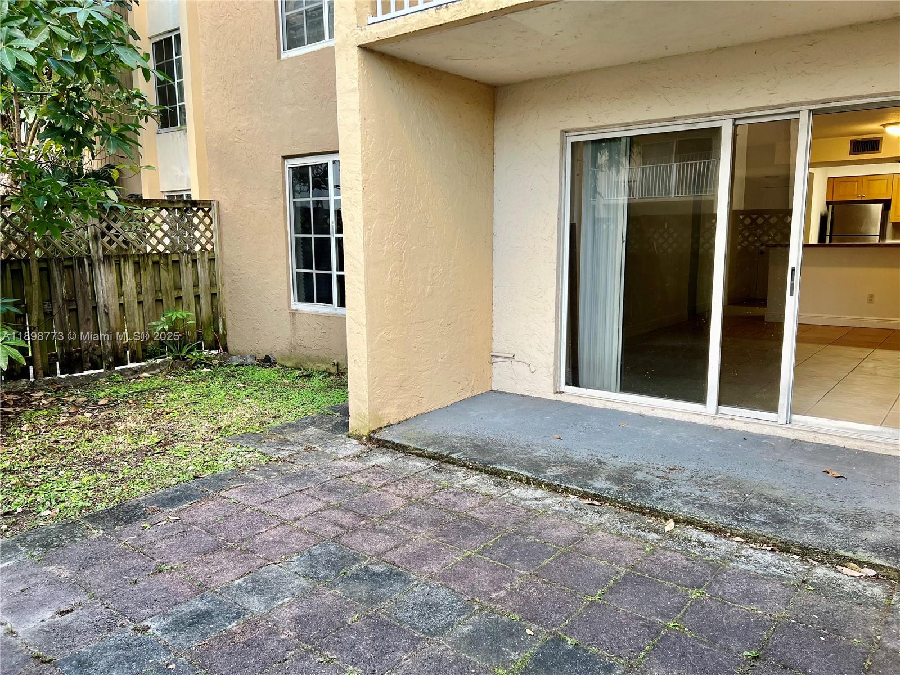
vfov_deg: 53.1
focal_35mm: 26
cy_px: 338
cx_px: 450
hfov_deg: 67.3
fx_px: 676
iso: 80
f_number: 1.5
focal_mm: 5.7
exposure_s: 1/121
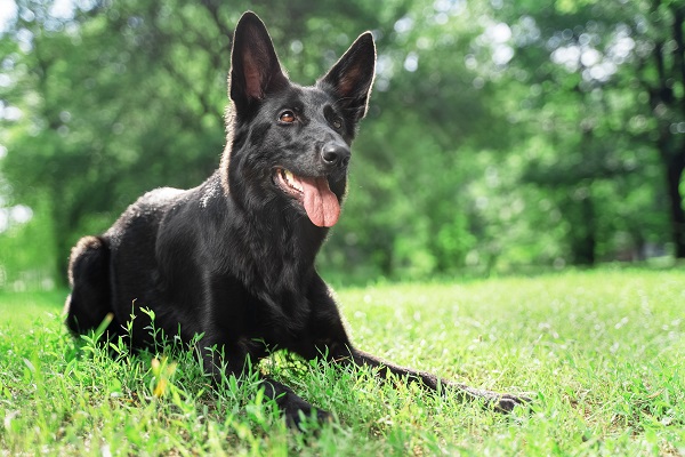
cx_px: 342
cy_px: 228
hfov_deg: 38.9
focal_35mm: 51
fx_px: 970
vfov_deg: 26.5
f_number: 2.8
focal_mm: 51
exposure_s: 1/500
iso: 100
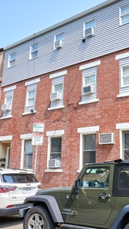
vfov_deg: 56.6
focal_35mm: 35
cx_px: 104
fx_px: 213
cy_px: 124
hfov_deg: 32.7
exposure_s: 1/500
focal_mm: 14
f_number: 8
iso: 200
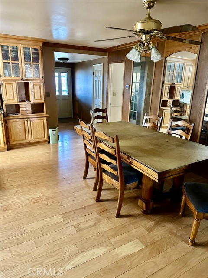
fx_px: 192
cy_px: 139
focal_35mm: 24
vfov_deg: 71.6
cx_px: 104
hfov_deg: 56.8
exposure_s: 1/30
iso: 1000
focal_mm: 6.86
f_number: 1.78
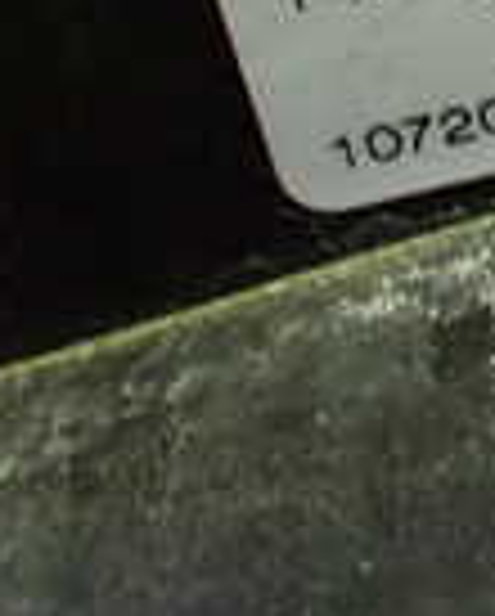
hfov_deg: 10.5
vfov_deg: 13.9
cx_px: 1156
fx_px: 2339
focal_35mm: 128
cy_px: -369
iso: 800
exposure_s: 1/80
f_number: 2.3
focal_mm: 5.4
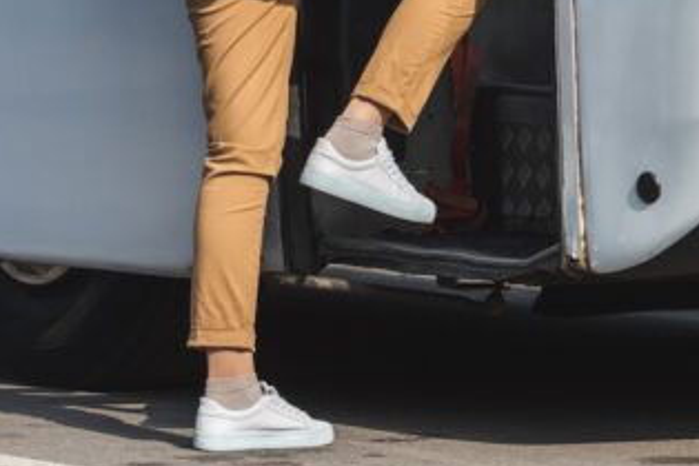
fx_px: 5999
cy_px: -183
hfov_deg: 6.7
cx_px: 209
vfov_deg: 4.4
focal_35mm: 309
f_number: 3.5
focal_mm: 95
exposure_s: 1/4000
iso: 200
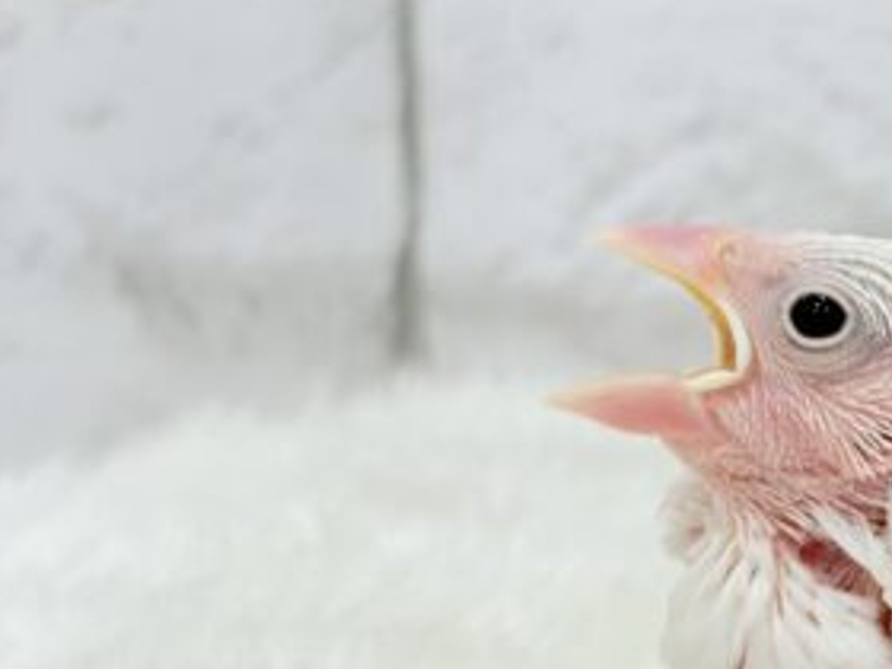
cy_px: 519
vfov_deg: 12.4
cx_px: 981
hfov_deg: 16.1
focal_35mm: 119
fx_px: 3066
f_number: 1.6
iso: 50
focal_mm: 5.96
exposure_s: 1/100
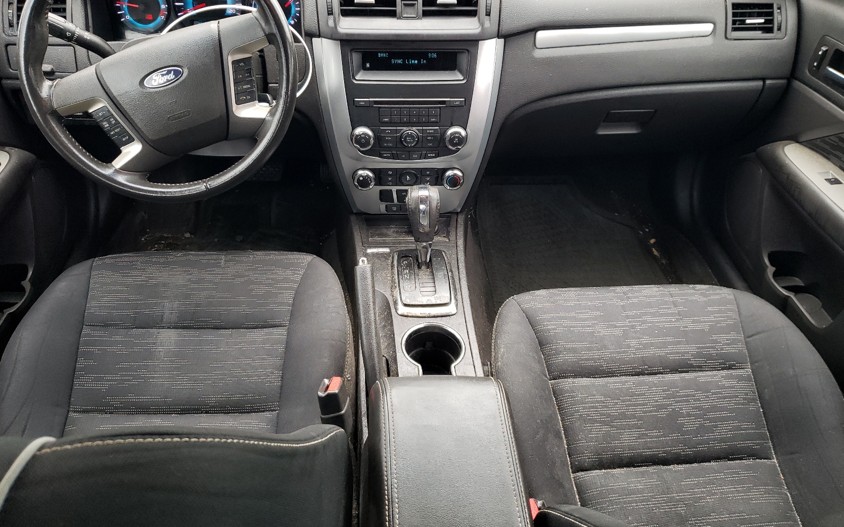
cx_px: 422
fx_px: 644
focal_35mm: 28
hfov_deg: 66.5
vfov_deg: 44.5
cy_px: 241
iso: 77
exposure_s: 1/100
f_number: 1.5
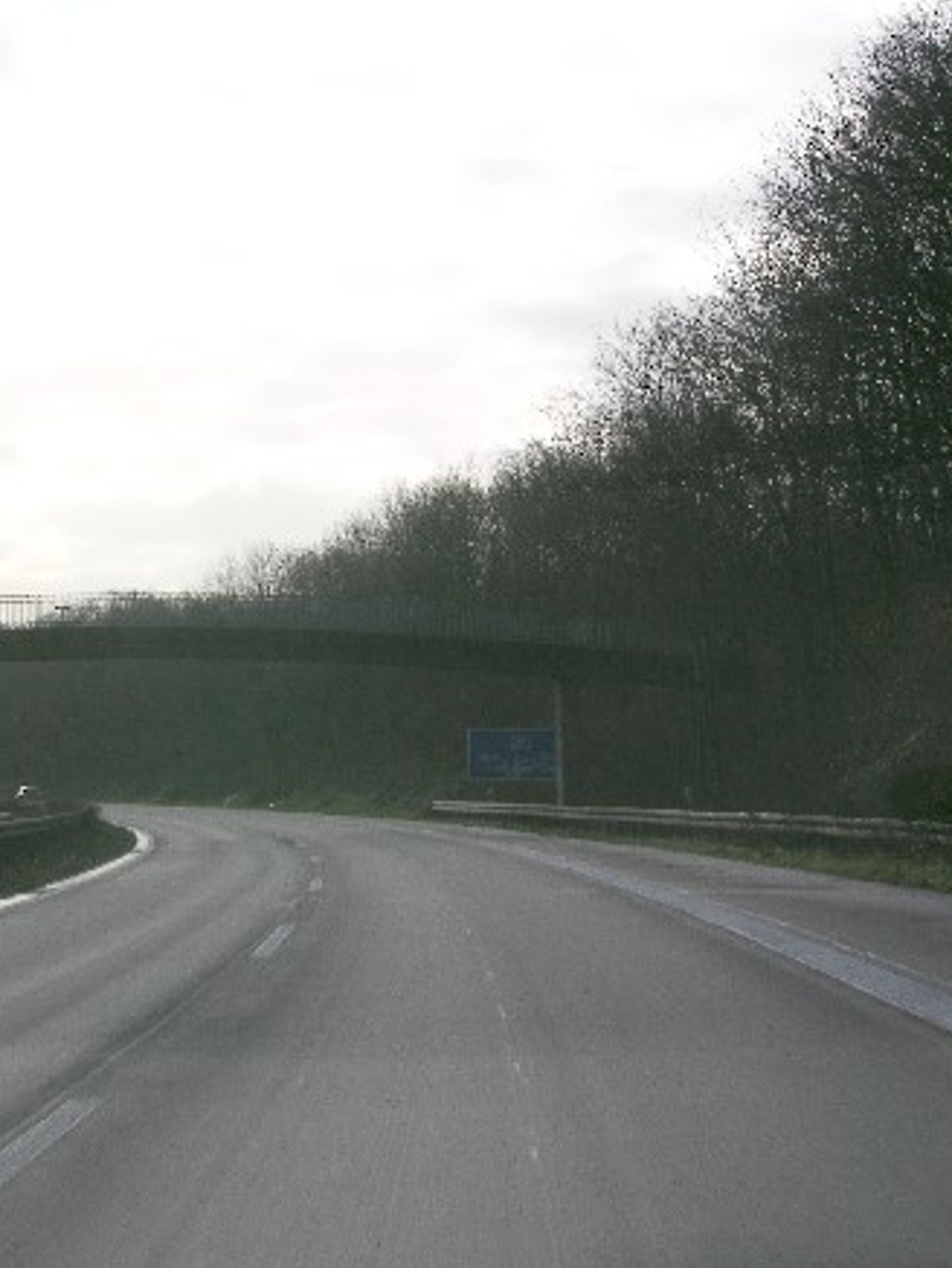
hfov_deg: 15.6
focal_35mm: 94
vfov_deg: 20.9
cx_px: 216
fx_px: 3445
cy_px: 635
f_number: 7.4
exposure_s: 1/117
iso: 50
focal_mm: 17.8
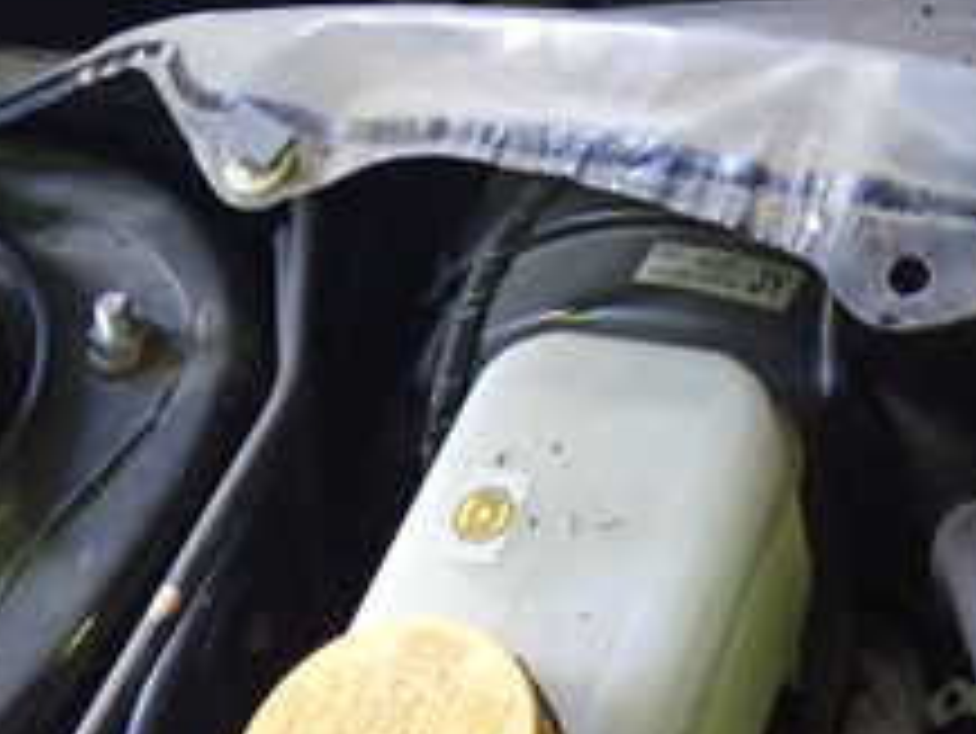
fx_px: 2341
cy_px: -248
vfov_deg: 16.7
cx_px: 810
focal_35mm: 83
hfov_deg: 23.1
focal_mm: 5.4
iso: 640
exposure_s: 1/30
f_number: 2.3
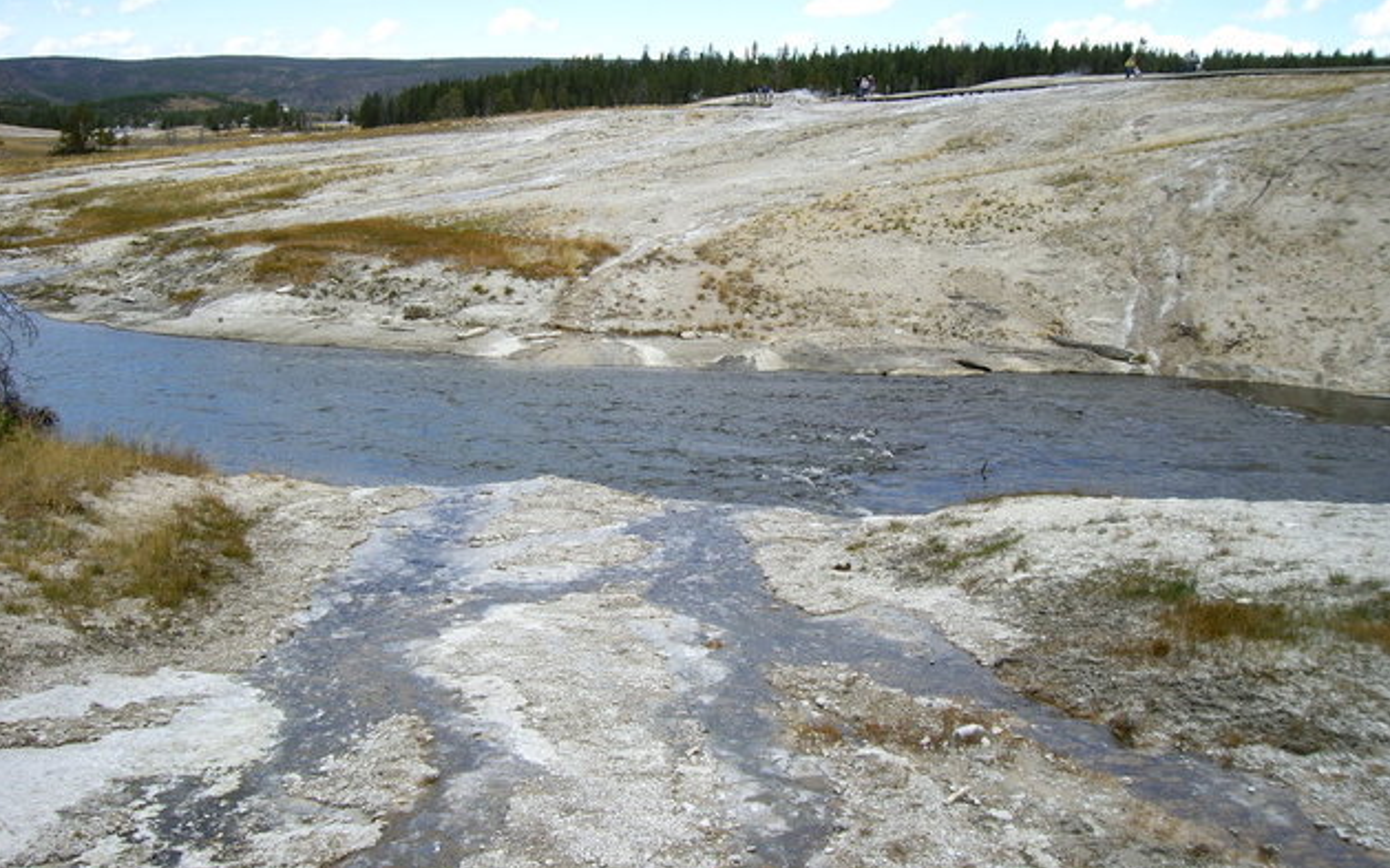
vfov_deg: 31.2
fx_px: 1553
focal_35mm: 41
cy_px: 371
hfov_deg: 48.2
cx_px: 701
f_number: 4.3
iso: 50
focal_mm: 6.2
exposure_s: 1/160
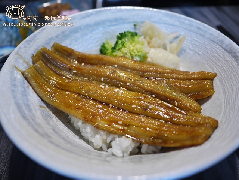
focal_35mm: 28
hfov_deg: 63.4
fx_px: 193
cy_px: 90
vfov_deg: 49.7
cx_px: 120
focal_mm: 14
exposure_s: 1/60
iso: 400
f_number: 2.5
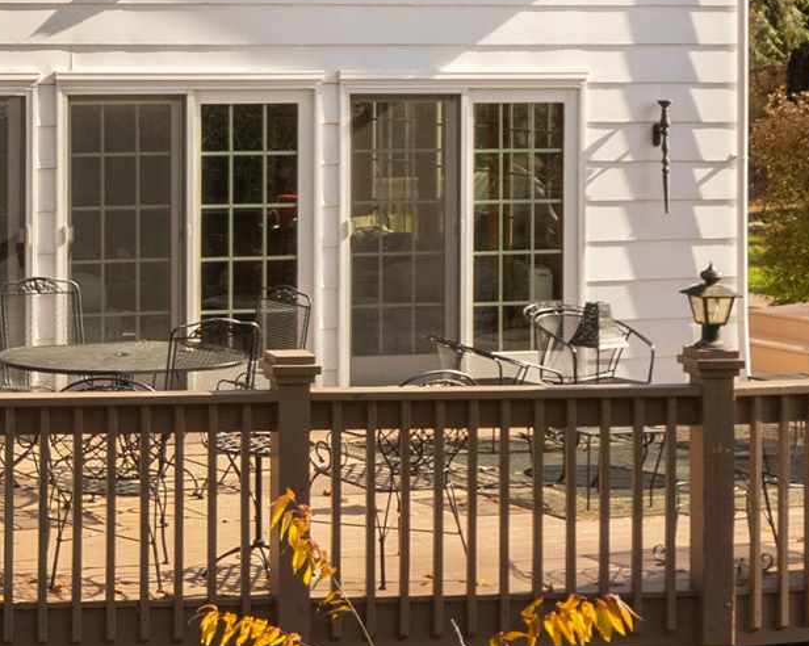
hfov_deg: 16.8
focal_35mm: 103
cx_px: -432
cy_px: -21
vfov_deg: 14.7
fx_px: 2465
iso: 100
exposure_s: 1/80
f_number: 2.8
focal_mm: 8.38
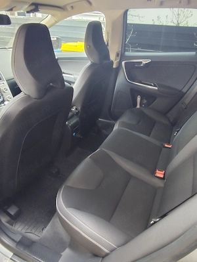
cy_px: 131
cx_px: 98
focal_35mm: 25
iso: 125
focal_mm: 1.65
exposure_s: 1/50
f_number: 2.2
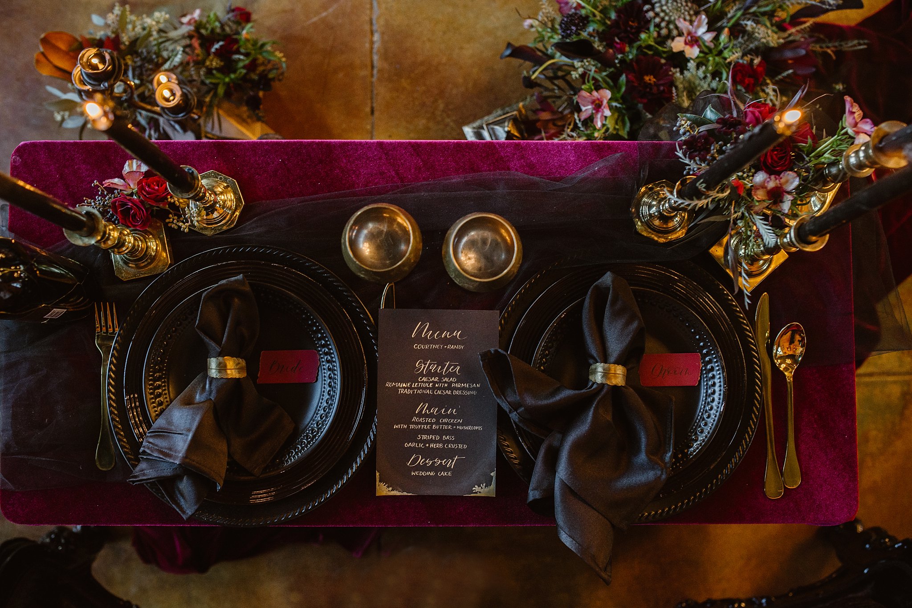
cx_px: 456
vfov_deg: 37.9
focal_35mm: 35
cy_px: 304
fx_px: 887
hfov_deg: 54.4
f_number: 3.2
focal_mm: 35
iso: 1000
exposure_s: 1/160
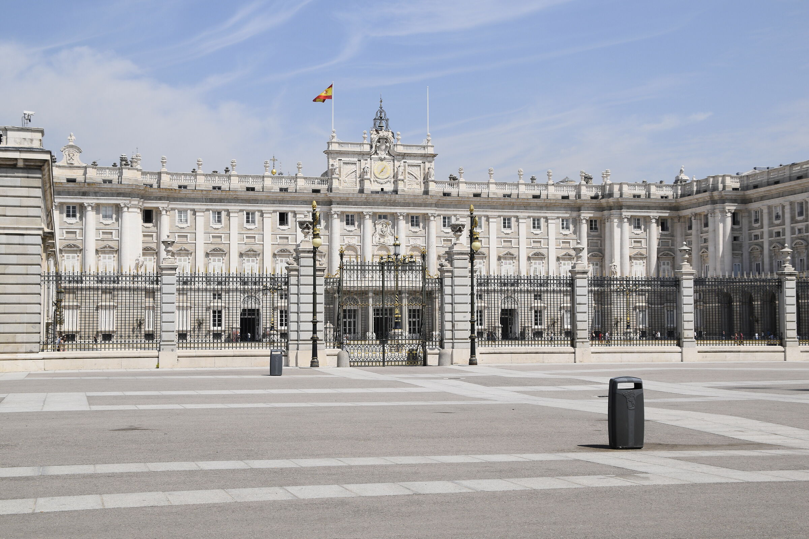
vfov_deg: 26.5
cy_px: 270
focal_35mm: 51
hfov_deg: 38.9
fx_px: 1146
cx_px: 404
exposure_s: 1/500
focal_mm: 34
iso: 200
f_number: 11
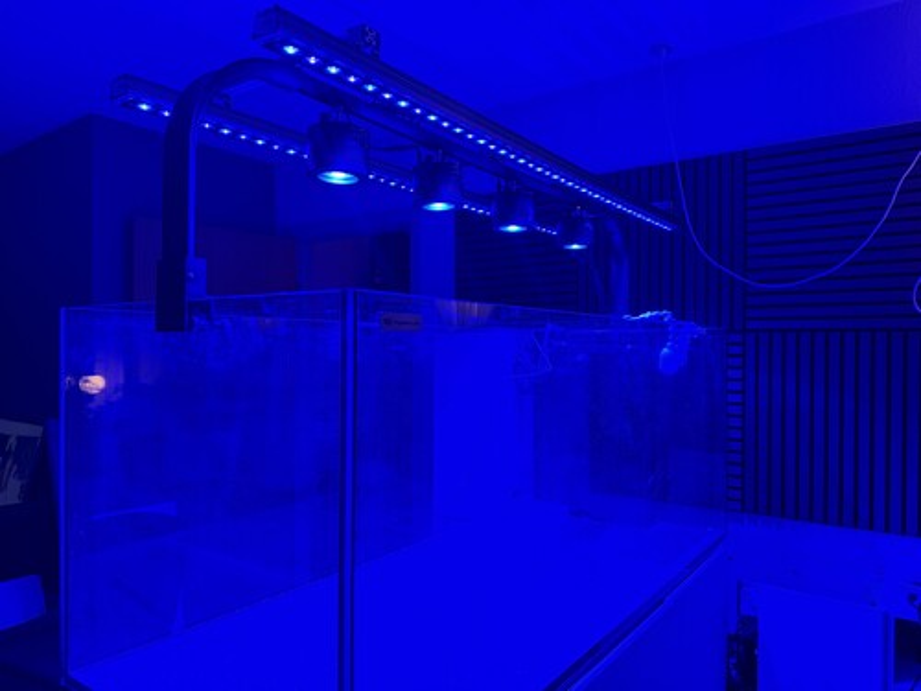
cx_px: 460
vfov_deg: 56.8
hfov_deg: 71.6
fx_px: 639
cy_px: 346
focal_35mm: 24
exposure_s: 1/50
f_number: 1.78
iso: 250
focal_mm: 6.76
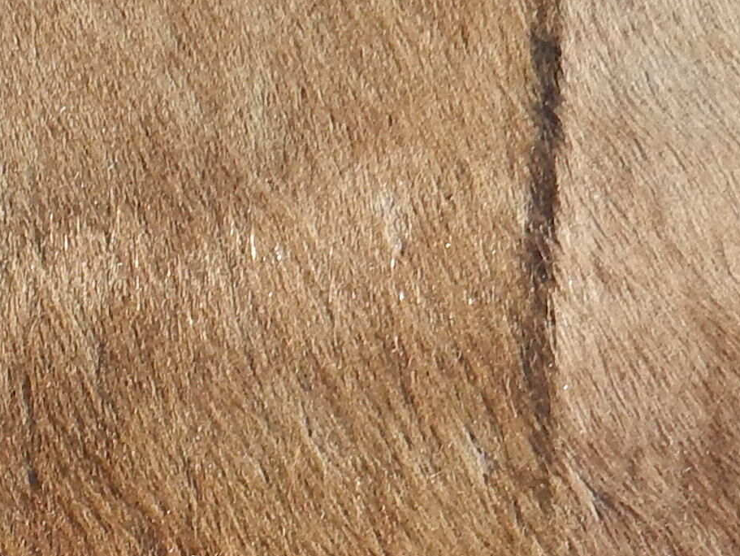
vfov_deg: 7.7
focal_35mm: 182
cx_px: -719
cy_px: 1212
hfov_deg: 10.1
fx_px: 3892
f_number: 4
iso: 125
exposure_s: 1/400
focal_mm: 6.4
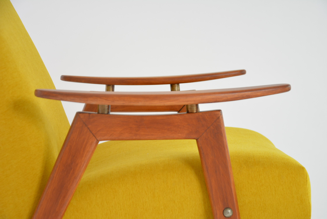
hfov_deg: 21.9
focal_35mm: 93
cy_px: 110
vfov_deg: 14.7
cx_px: 164
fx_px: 845
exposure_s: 1/125
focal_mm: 62
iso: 720
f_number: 5.6
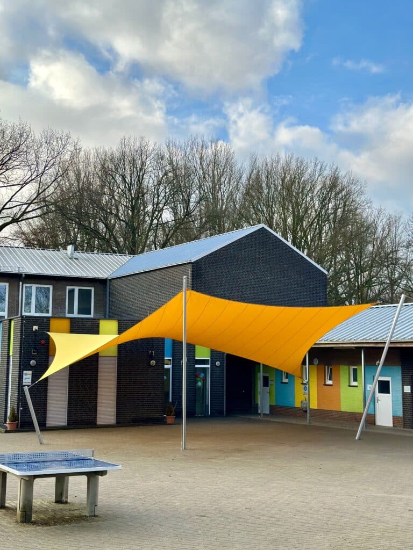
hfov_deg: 30.3
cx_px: 206
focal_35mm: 48
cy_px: 275
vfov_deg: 39.7
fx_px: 764
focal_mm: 6.86
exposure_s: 1/2809
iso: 80
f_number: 1.78
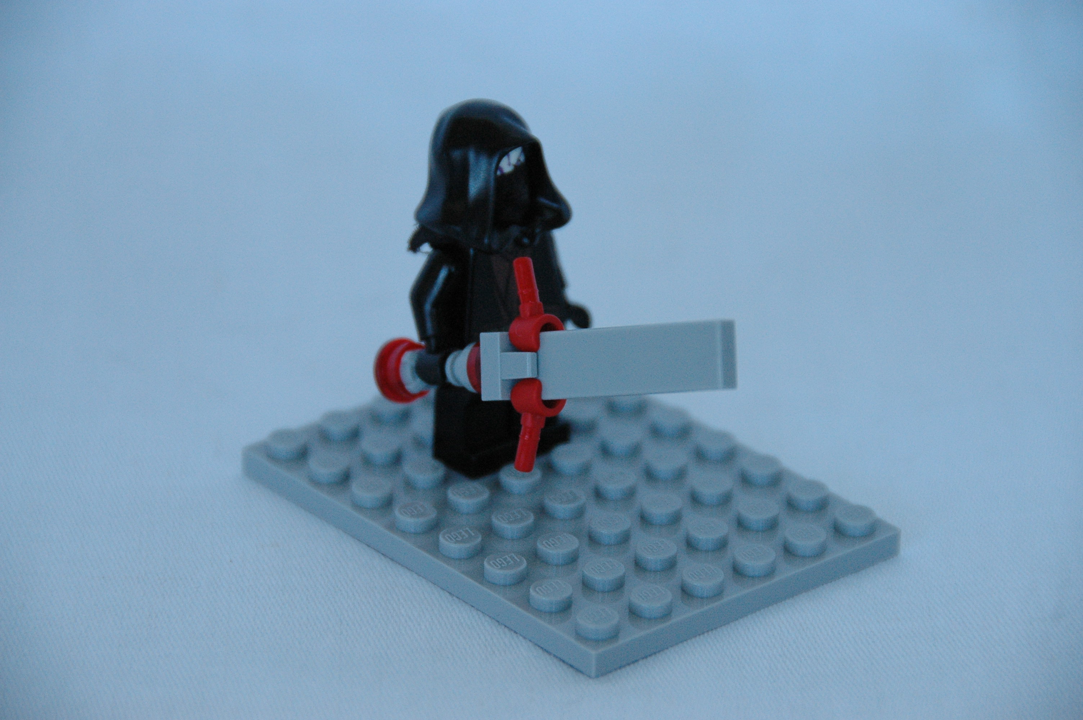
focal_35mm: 300
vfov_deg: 4.6
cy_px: 360
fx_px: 9017
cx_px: 542
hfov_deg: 6.9
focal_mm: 200
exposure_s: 1/100
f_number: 5.6
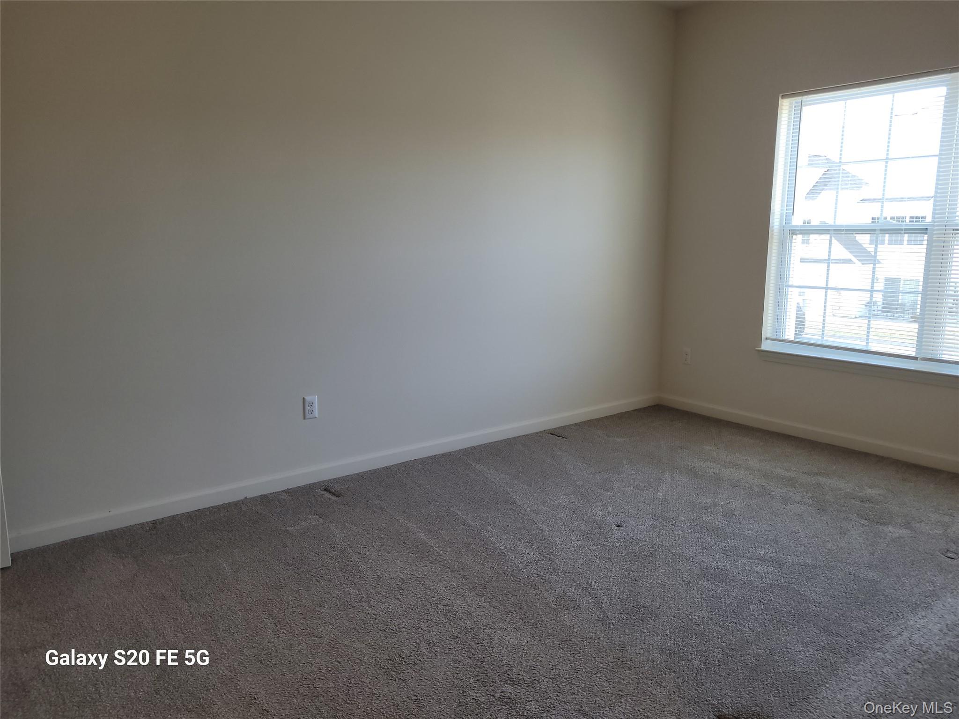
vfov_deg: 53.1
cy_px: 360
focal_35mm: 26
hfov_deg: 67.3
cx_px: 480
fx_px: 720
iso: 50
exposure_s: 1/60
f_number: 1.8
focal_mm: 5.4
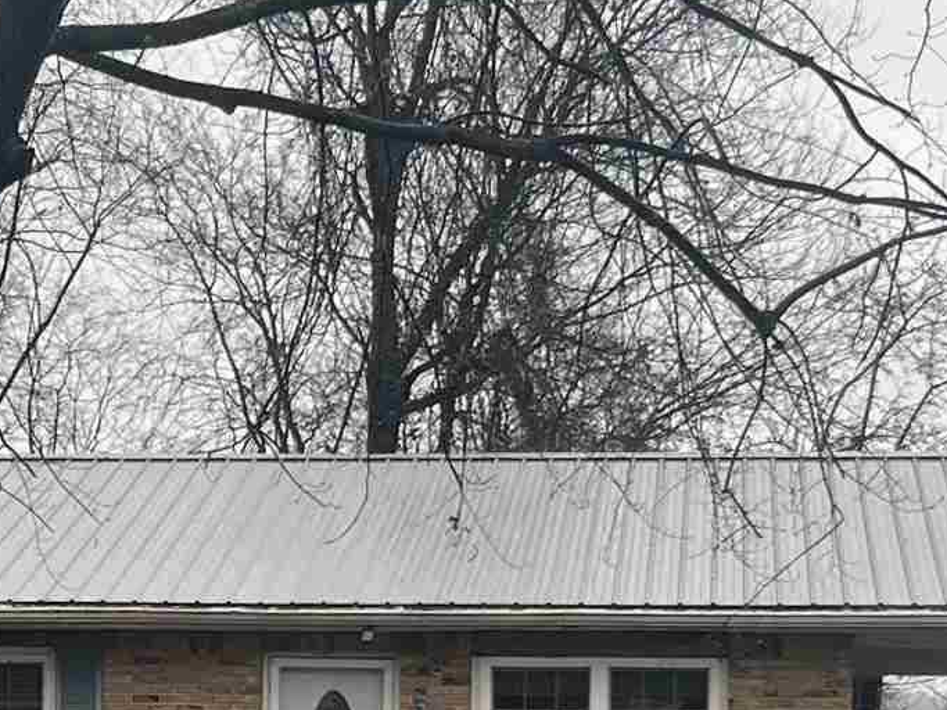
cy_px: 849
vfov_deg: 12.4
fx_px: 3200
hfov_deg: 16.8
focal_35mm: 117
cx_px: 312
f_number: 1.6
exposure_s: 1/136
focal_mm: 5.1
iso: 32
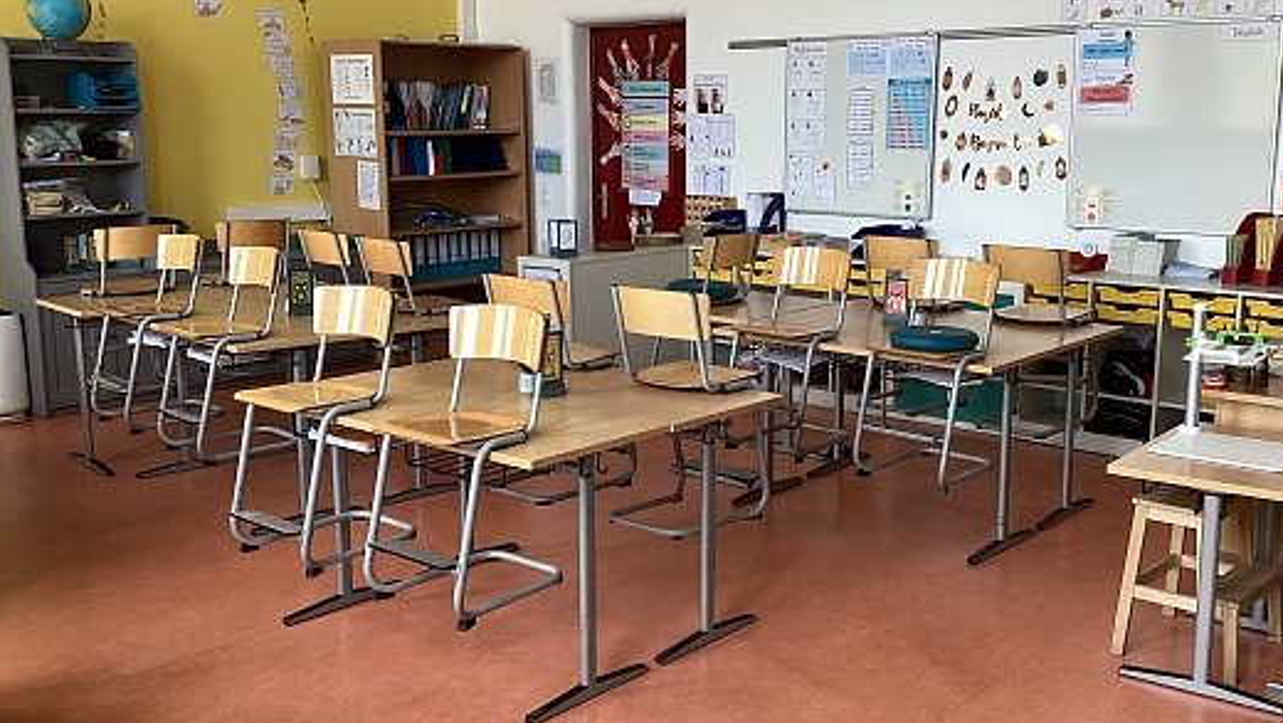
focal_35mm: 38
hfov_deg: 52.7
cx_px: 699
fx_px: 1293
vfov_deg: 31.2
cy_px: 381
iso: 100
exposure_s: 1/120
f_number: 2.4
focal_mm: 3.3
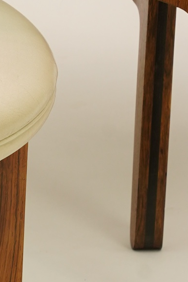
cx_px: -238
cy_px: 21
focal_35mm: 397
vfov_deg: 5.2
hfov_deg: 3.4
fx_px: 3108
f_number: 8
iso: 800
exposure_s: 1/125
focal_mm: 84
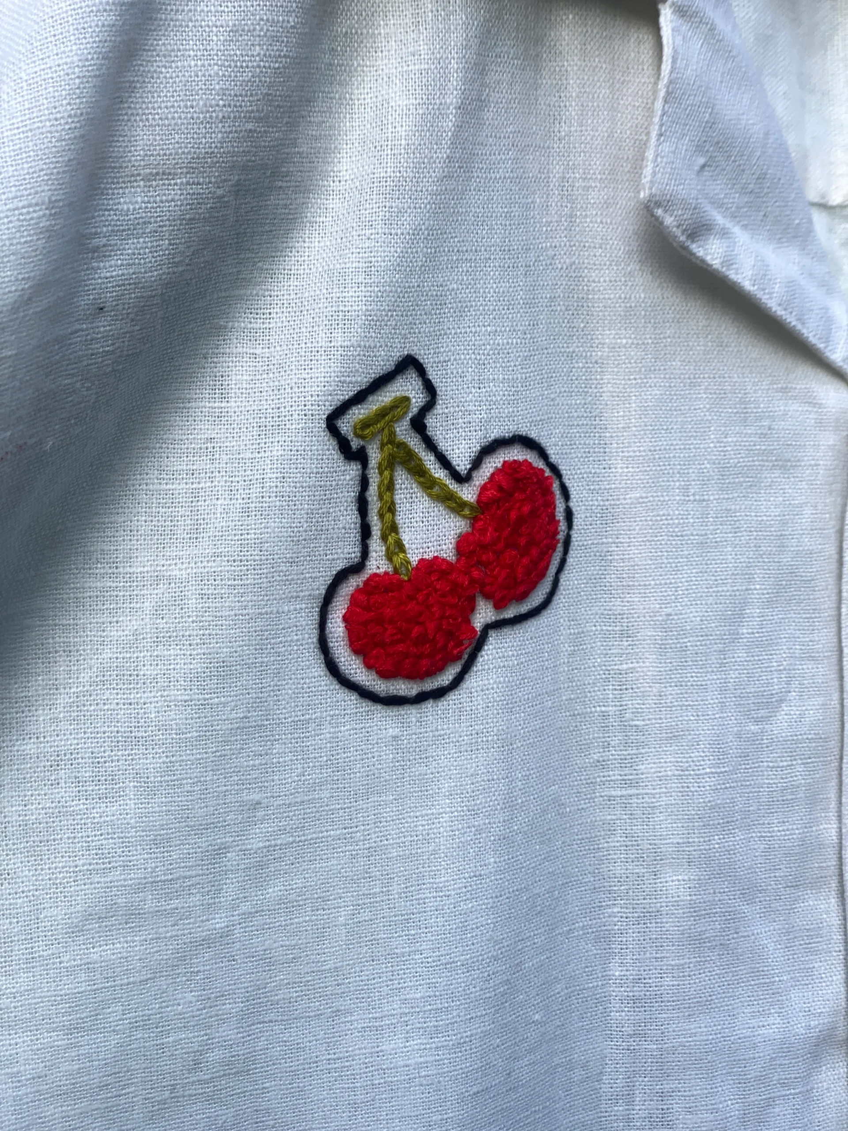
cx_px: 424
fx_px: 1698
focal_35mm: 52
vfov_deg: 36.8
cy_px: 566
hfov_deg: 28.0
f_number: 2
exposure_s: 1/122
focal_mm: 6
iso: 20
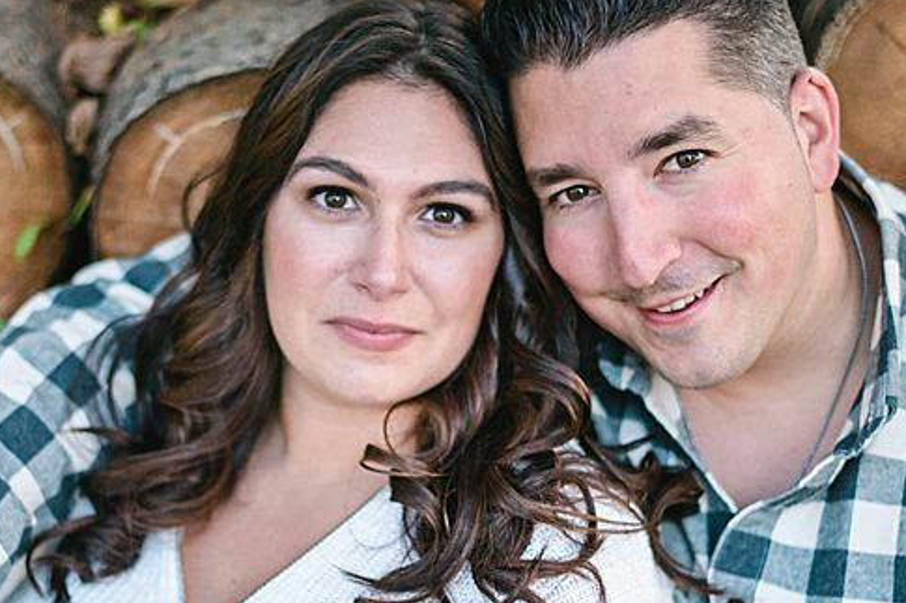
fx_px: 2440
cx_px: 379
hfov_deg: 21.0
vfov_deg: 14.1
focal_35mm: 97
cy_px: 371
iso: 640
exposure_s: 1/3200
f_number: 1.4
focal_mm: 50
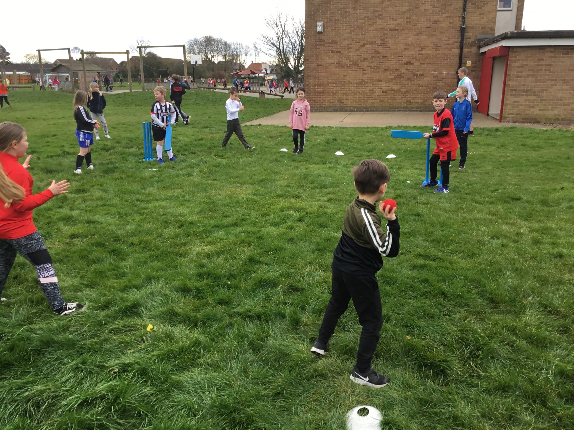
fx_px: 514
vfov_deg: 45.4
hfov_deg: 58.4
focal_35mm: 31
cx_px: 287
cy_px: 215
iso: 25
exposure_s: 1/240
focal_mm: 3.3
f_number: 2.4
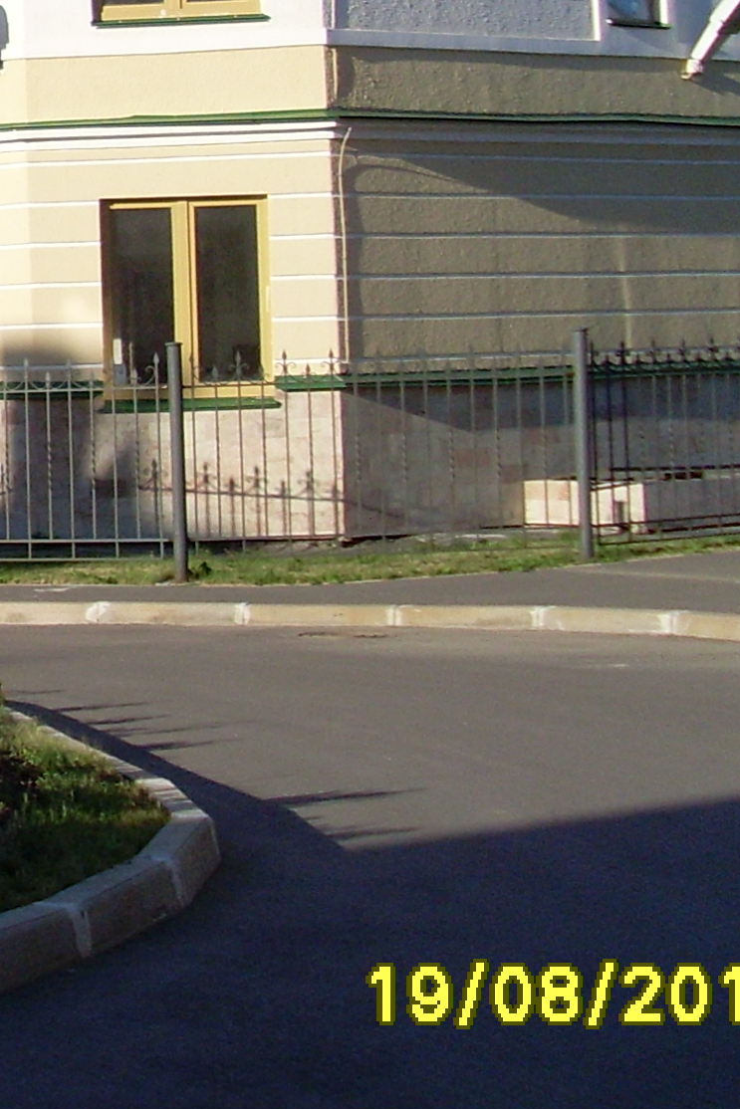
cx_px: -558
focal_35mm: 109
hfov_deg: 11.7
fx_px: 3360
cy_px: 72
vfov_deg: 18.4
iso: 80
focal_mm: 6.3
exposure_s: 1/250
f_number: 7.7
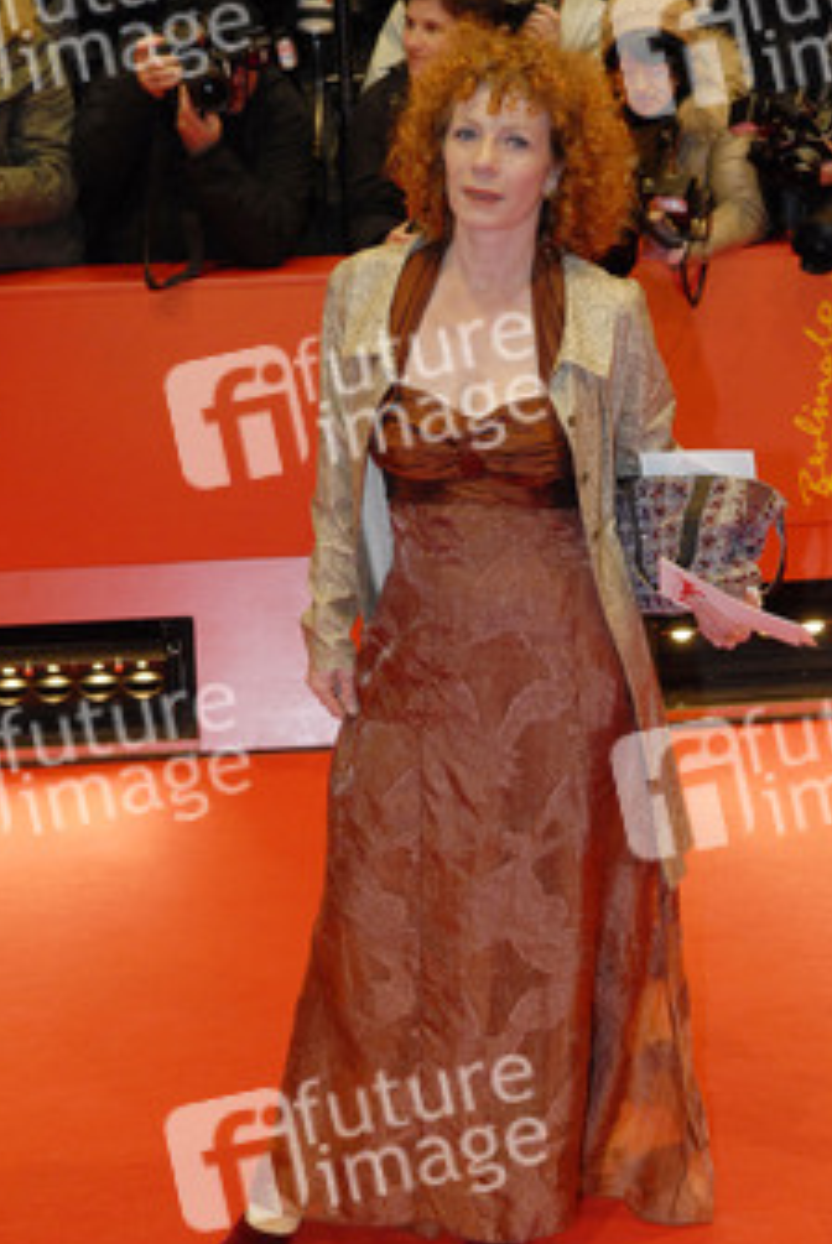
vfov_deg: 23.6
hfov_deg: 15.9
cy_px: 587
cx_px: 468
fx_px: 2975
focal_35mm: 86
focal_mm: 48
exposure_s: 1/125
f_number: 5.6
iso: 800
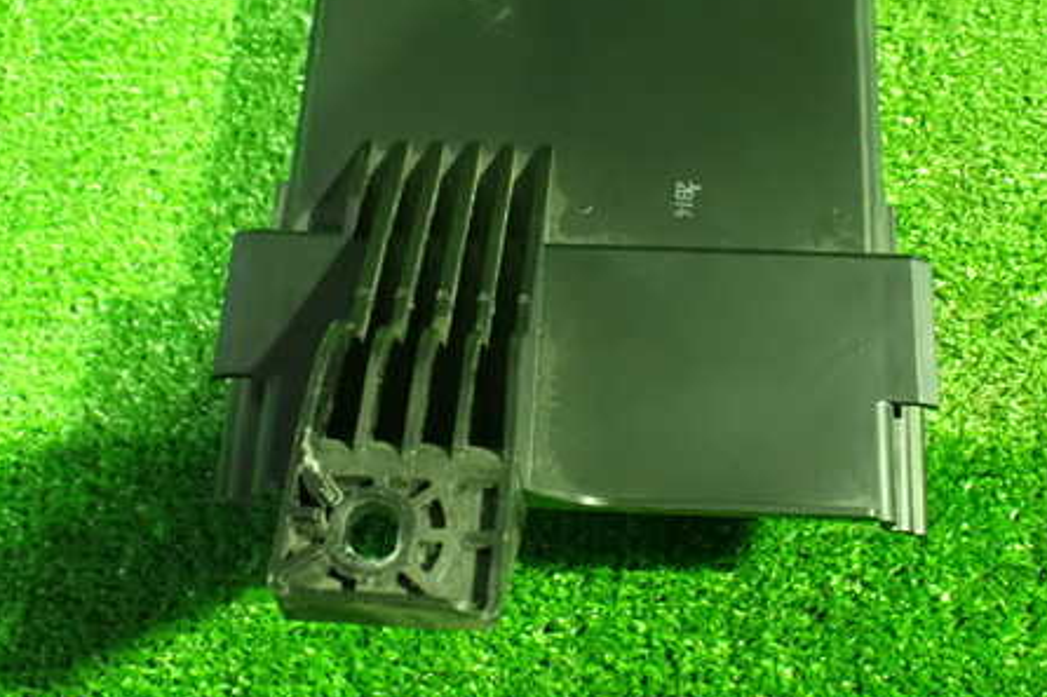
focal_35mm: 42
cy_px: 284
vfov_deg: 31.8
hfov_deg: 46.3
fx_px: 1221
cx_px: 580
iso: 1600
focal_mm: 5.4
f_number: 2.3
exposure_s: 1/25
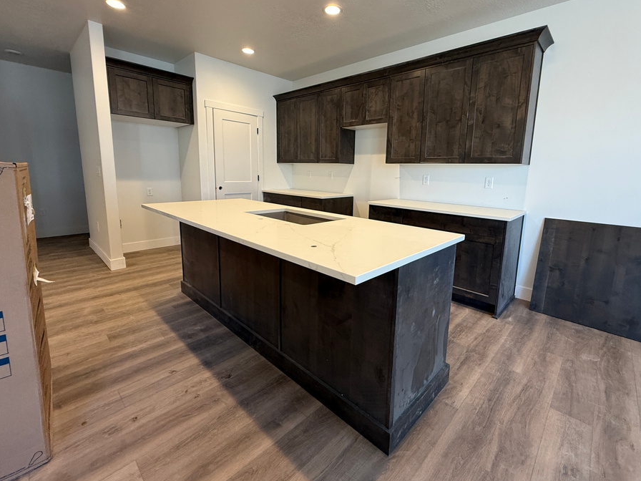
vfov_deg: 77.9
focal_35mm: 16
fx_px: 296
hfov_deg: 94.4
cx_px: 342
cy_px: 216
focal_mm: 2.22
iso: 200
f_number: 2.2
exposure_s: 1/120
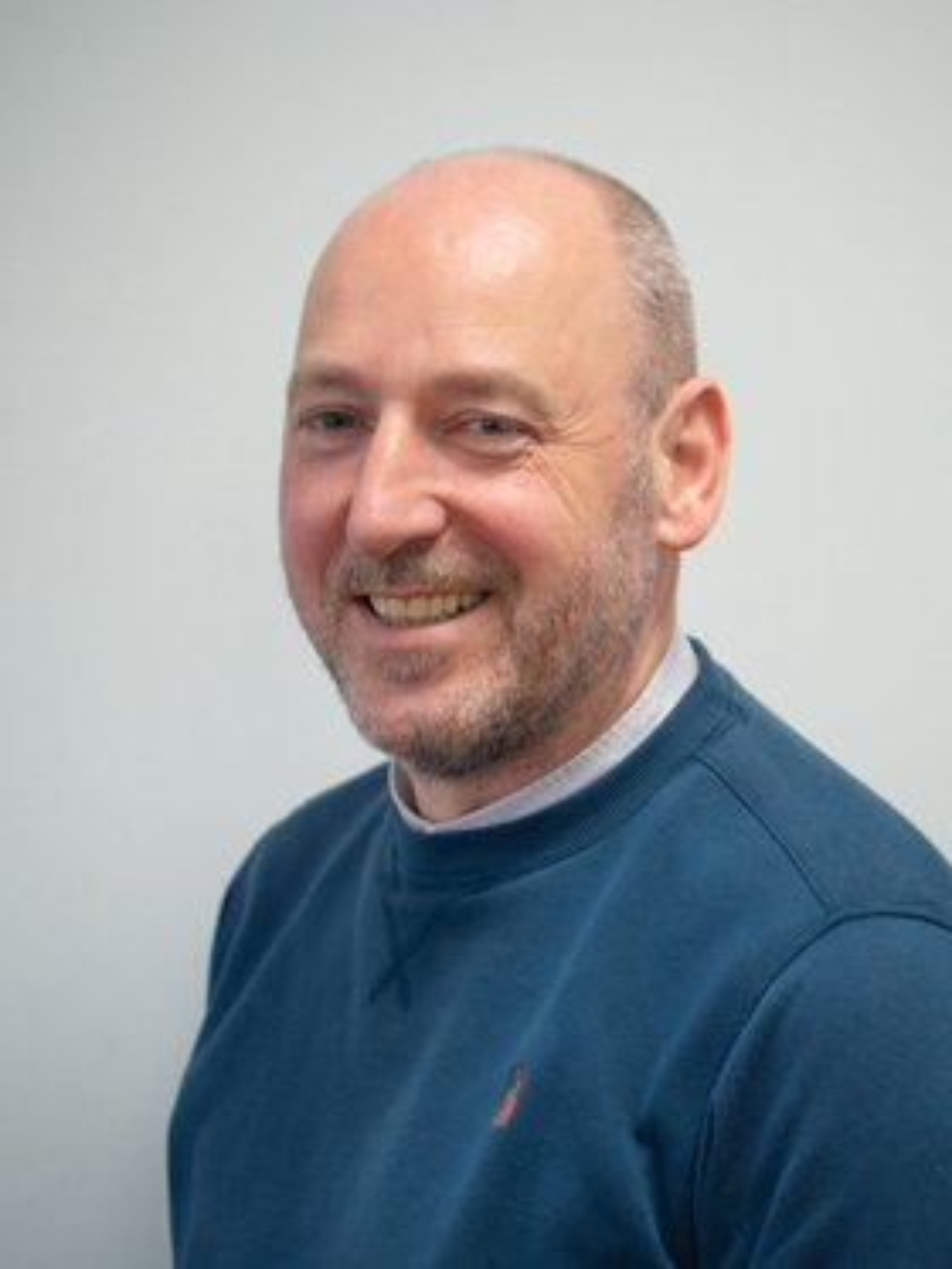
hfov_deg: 16.4
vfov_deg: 21.8
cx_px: 476
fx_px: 3298
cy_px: 634
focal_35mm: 90
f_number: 2.8
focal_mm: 45
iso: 400
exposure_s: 1/100
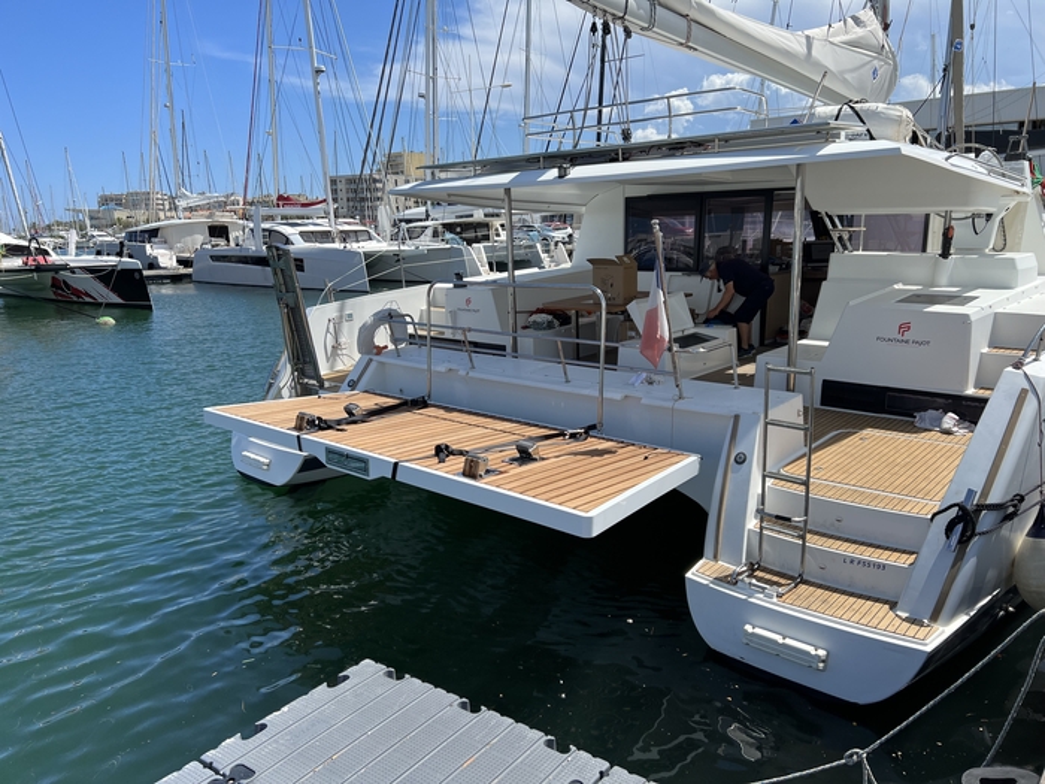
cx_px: 522
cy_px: 392
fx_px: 785
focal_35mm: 26
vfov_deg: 53.1
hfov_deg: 67.3
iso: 50
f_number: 1.5
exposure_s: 1/4630
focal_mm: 5.7
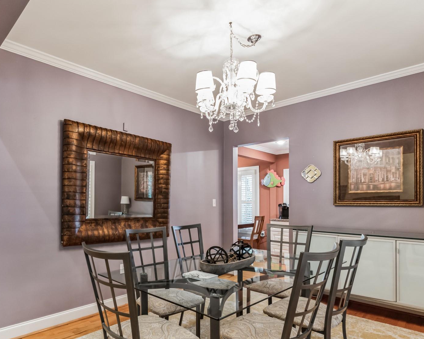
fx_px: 276
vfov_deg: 62.6
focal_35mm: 22
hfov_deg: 73.4
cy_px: 202
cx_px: 152
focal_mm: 16
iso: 640
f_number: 7.1
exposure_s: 1/2.5
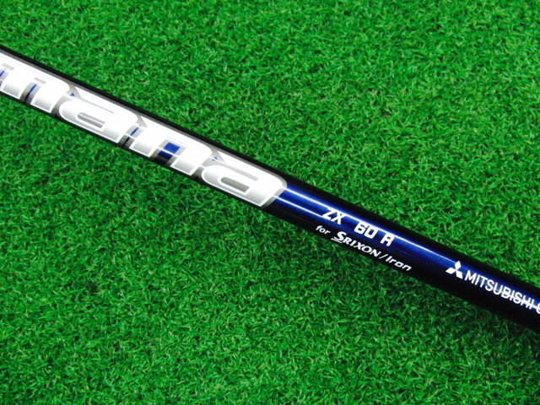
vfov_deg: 38.7
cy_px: 202
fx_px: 577
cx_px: 270
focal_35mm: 37
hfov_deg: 50.1
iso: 3200
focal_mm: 6.42
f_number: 3.6
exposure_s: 1/250
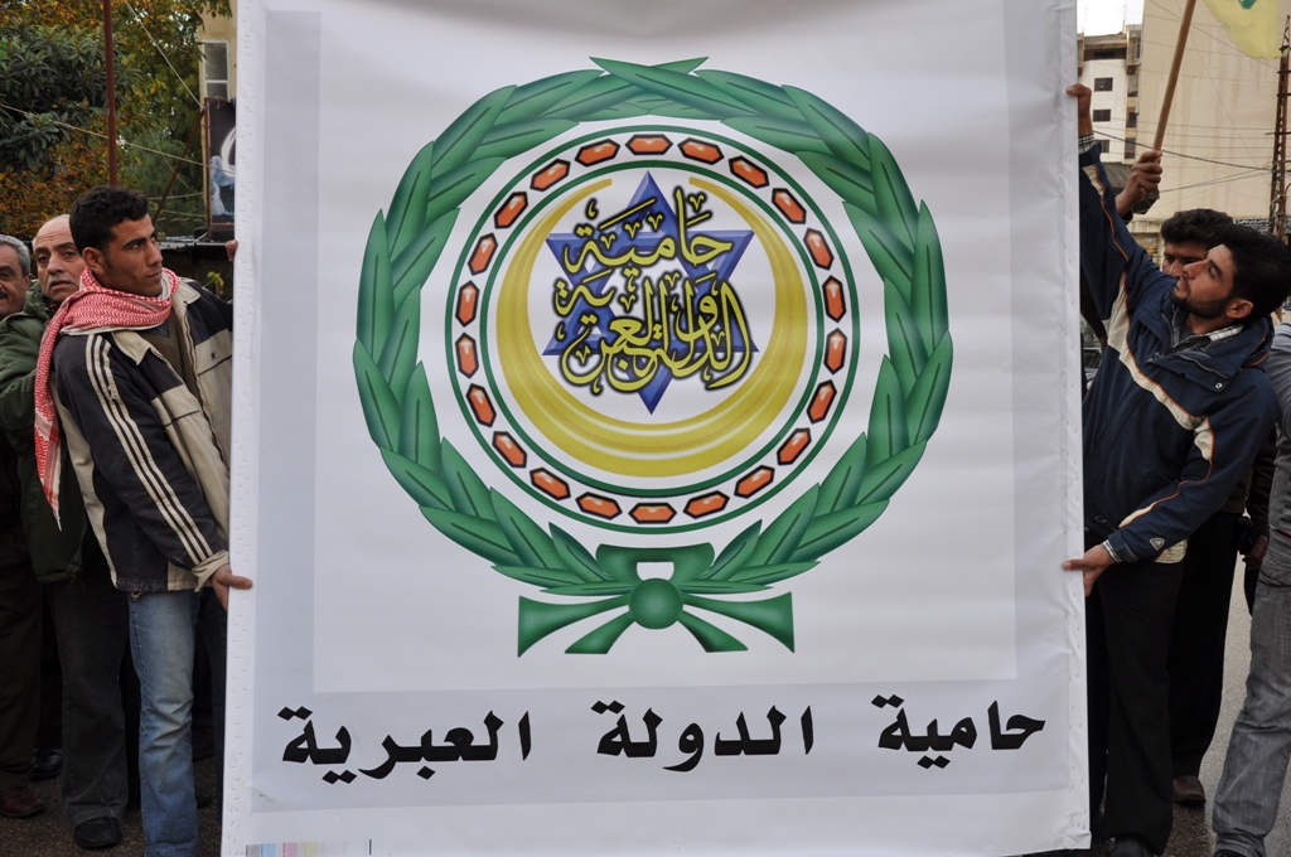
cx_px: 646
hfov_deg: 49.6
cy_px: 428
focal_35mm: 39
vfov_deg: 34.1
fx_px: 1397
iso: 200
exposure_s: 1/250
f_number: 8
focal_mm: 26
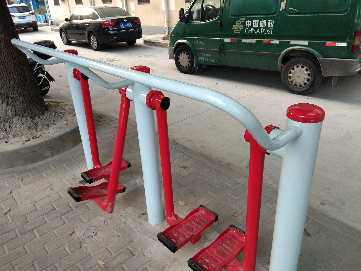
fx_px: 323
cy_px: 136
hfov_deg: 58.4
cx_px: 180
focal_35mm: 31
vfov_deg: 45.4
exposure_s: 1/50
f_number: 2.2
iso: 200
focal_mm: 3.69
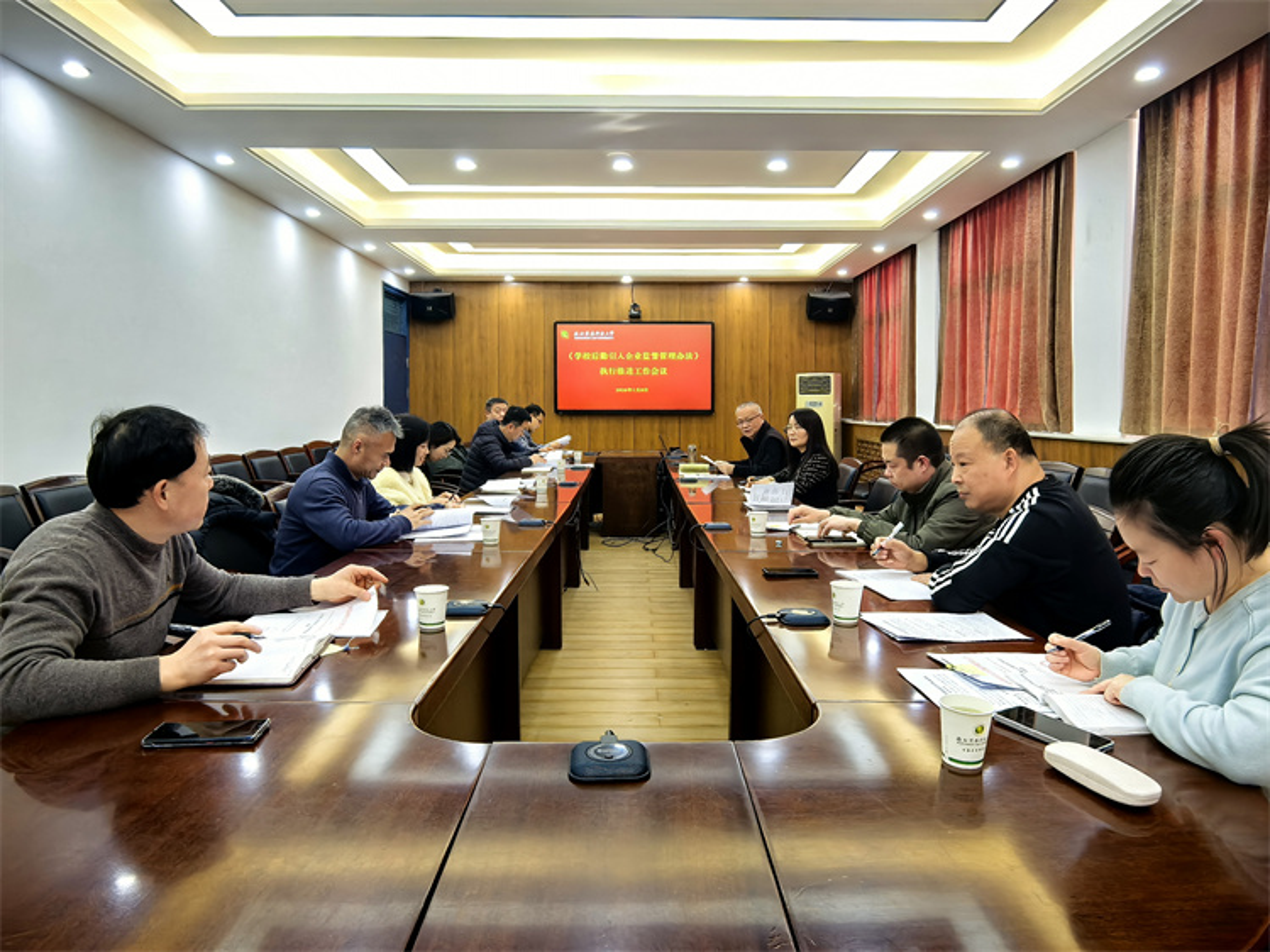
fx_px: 770
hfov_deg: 79.0
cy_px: 476
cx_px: 635
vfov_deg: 63.4
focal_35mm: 21
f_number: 2.2
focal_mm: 1.95
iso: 160
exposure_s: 1/50
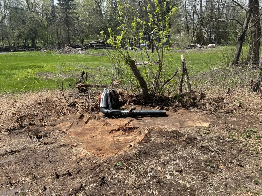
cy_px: 98
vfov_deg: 53.1
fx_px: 197
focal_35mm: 26
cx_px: 131
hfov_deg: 67.3
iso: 50
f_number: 1.5
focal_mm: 5.7
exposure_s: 1/2762
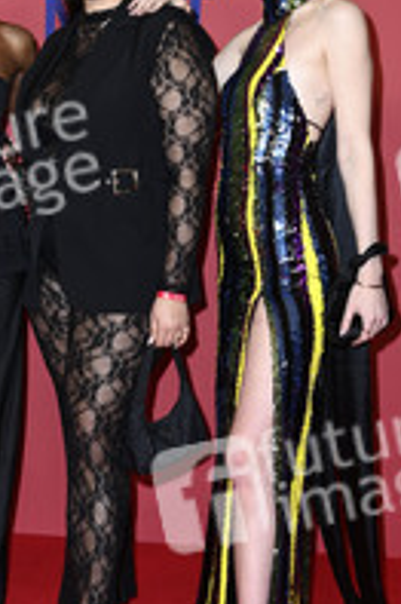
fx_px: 1222
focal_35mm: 73
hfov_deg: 18.3
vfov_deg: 27.7
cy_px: 328
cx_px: 31
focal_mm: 36
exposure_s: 1/200
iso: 640
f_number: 5.6
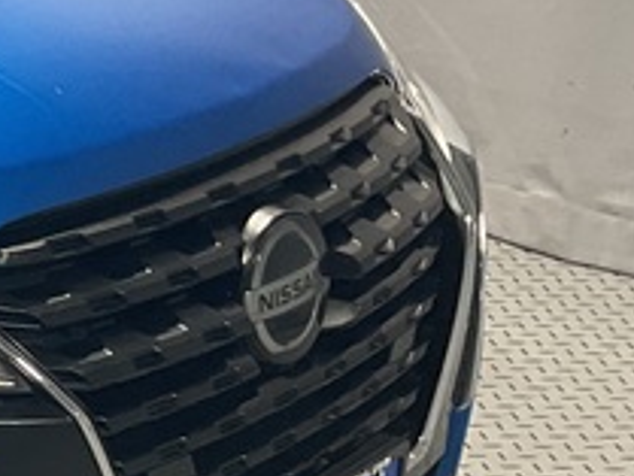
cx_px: -722
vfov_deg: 11.2
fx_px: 2437
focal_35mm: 133
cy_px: 194
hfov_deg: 12.6
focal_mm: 3
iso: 40
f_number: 1.8
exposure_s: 1/50
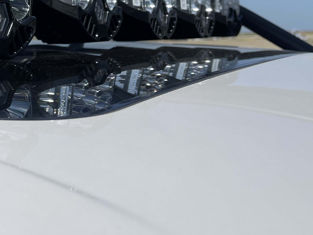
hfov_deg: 27.1
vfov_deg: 21.3
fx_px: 597
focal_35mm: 66
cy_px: -15
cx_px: -25
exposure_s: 1/5917
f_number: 1.6
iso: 32
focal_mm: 5.1
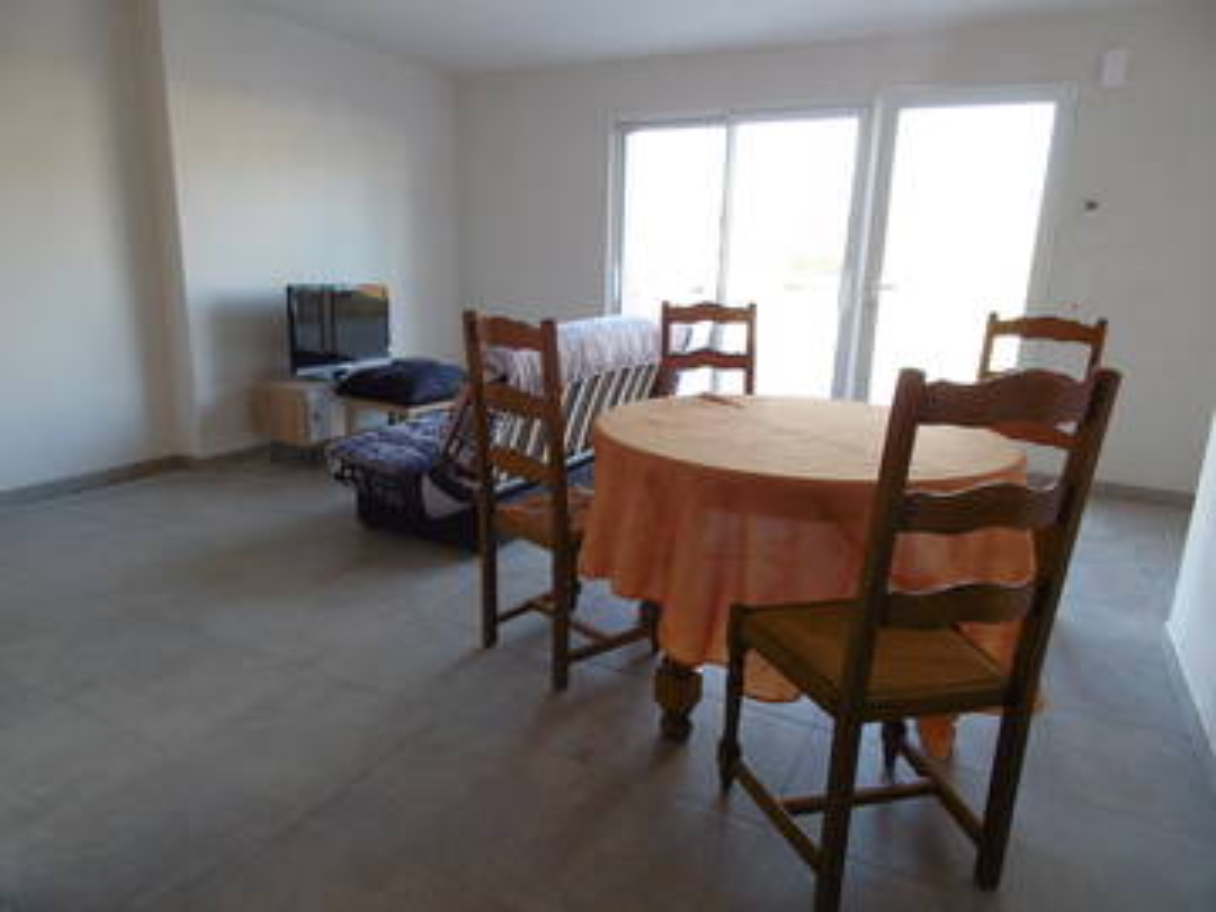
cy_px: 456
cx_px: 608
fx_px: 773
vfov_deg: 61.1
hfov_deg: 76.4
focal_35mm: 22
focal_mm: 4
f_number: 3
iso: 200
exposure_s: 1/60
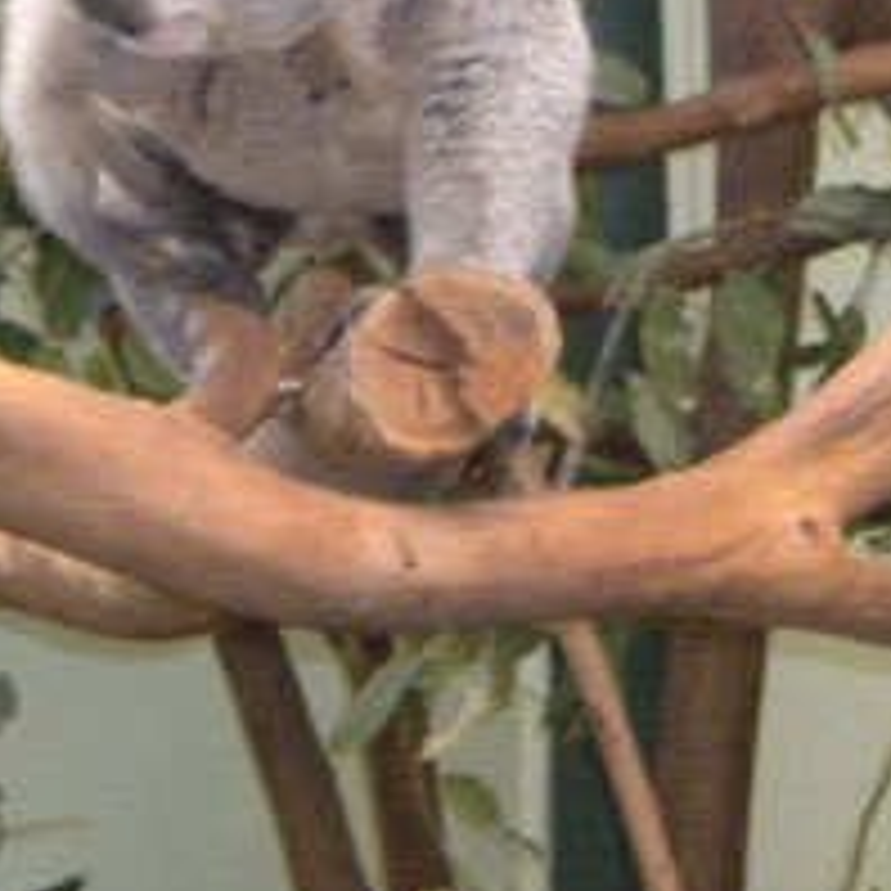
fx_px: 6232
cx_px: 972
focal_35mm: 214
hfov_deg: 8.1
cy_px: 74
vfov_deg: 8.1
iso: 800
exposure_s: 1/60
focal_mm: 17.3
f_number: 5.7
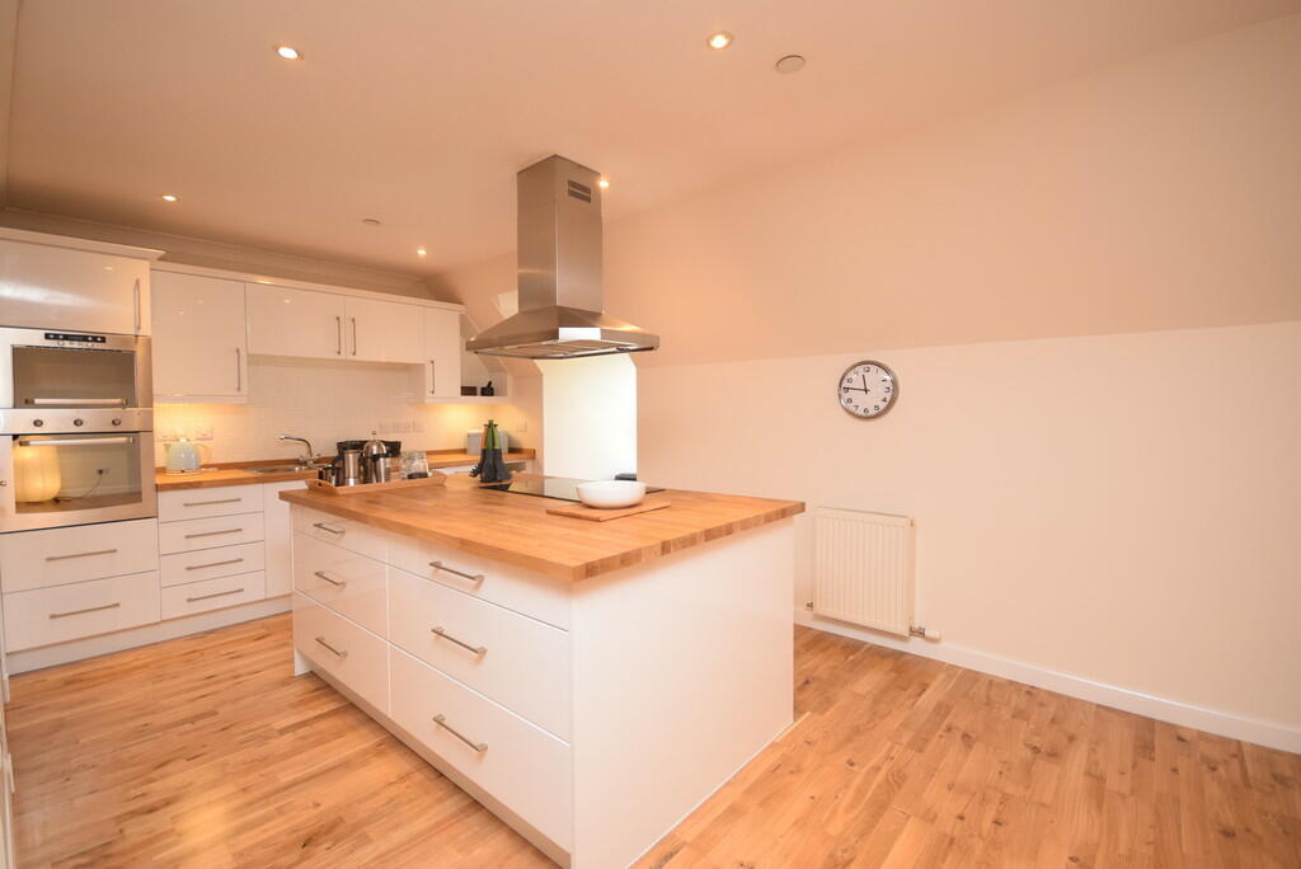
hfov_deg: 100.4
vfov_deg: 77.4
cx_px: 650
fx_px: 542
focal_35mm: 15
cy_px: 434
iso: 800
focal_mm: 10
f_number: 4.5
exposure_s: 1/80
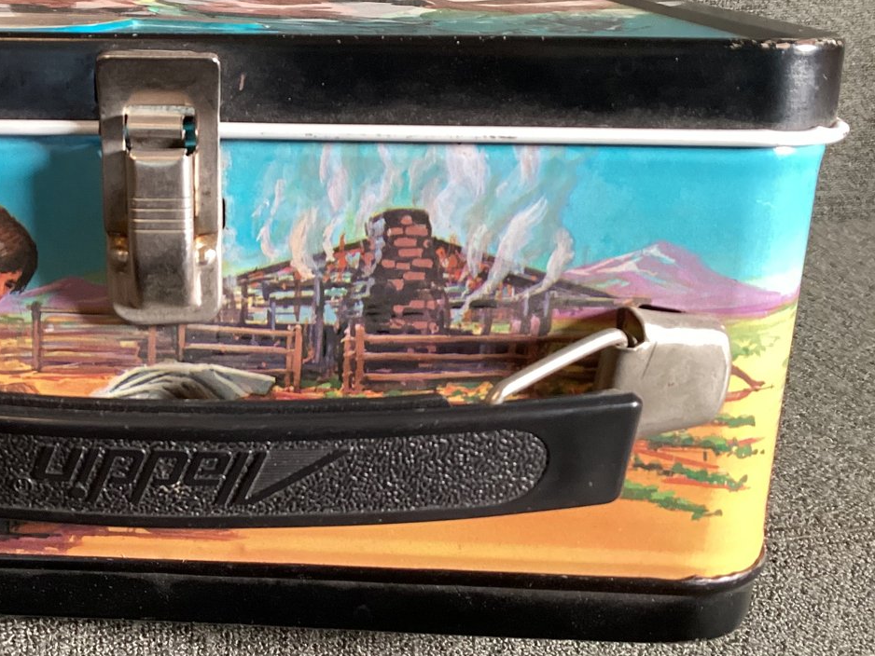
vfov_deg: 29.1
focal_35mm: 50
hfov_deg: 36.9
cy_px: 316
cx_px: 178
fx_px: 1264
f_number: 2.4
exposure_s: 1/60
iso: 250
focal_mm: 3.3
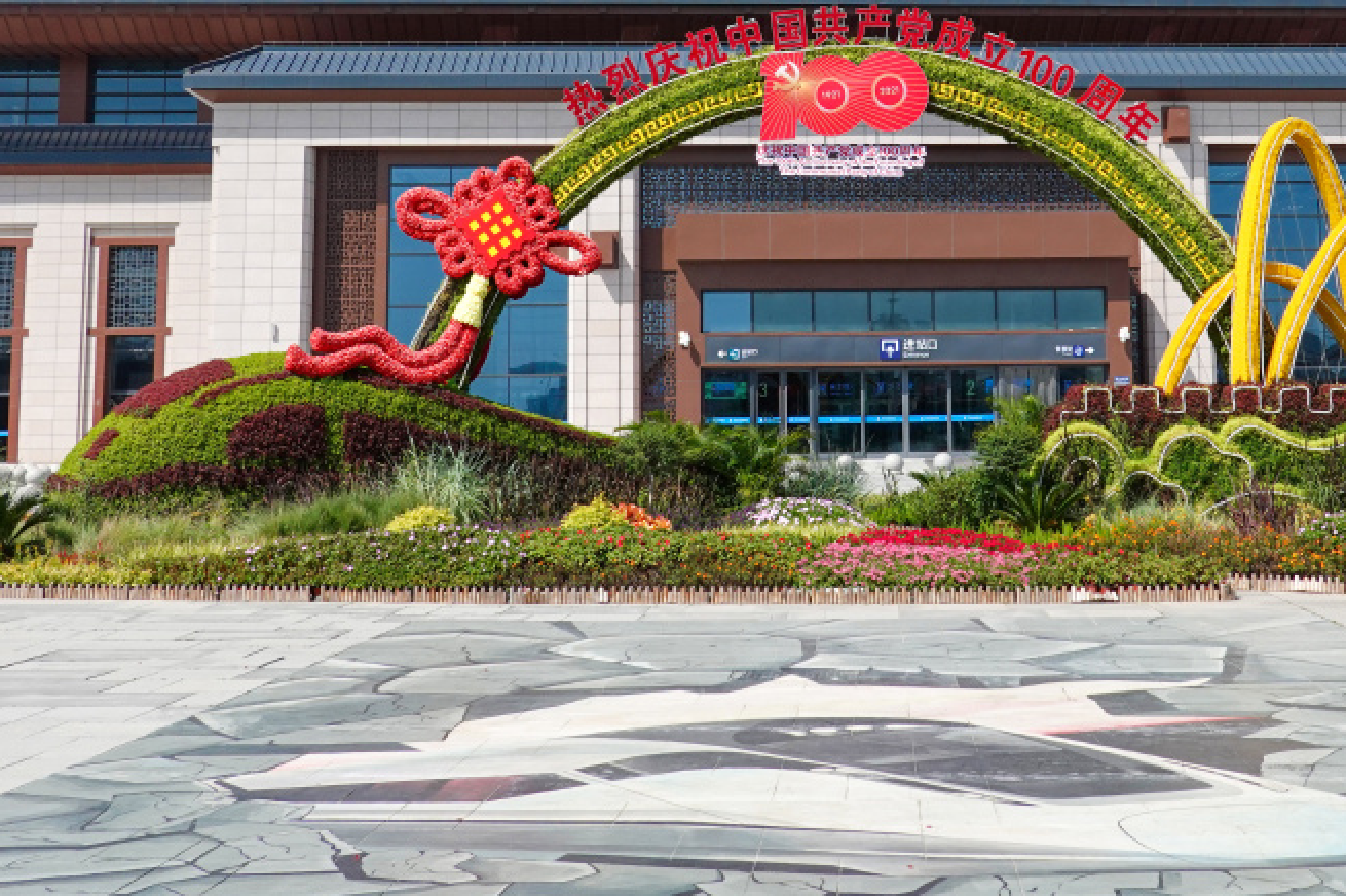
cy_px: 129
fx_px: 2055
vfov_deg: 24.1
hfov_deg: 36.0
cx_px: 849
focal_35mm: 55
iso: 125
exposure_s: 1/640
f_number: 5.6
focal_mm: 11.29
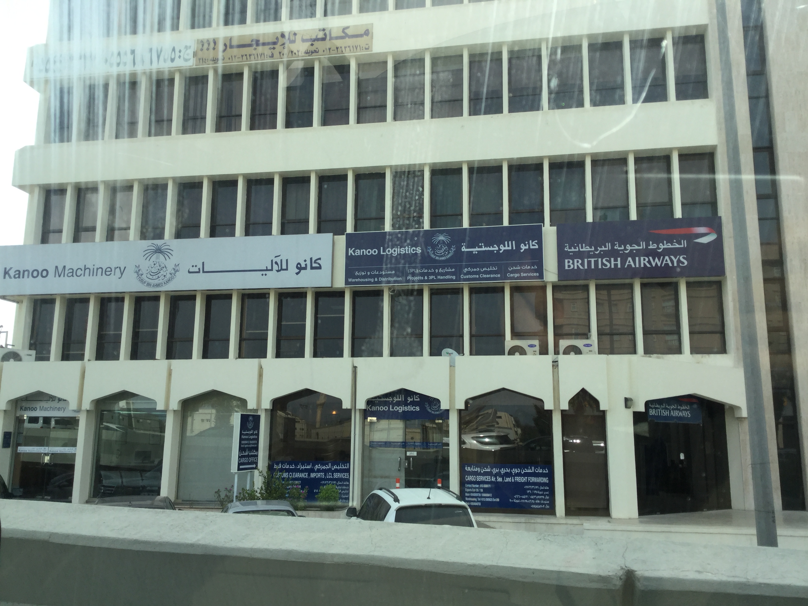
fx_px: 724
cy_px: 303
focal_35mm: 31
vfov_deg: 45.4
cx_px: 404
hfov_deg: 58.4
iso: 25
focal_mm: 3.3
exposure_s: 1/443
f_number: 2.4
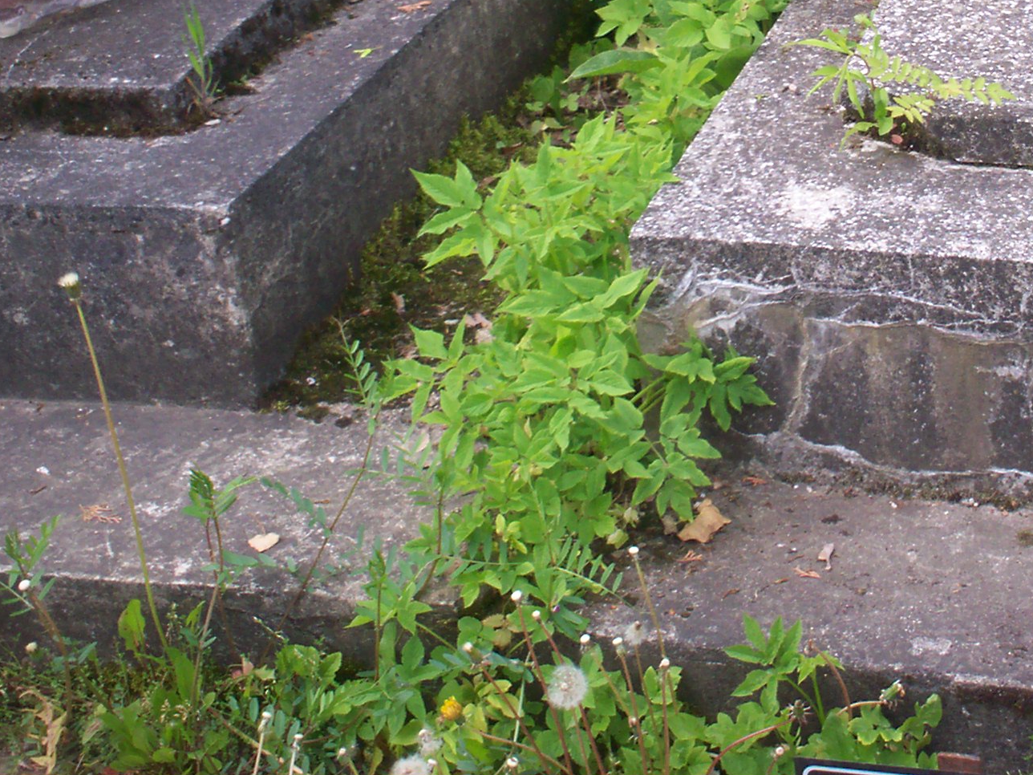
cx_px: 797
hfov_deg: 26.6
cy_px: 1
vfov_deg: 19.8
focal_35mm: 72
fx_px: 2149
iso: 100
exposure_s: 1/153
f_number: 4.5
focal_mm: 6
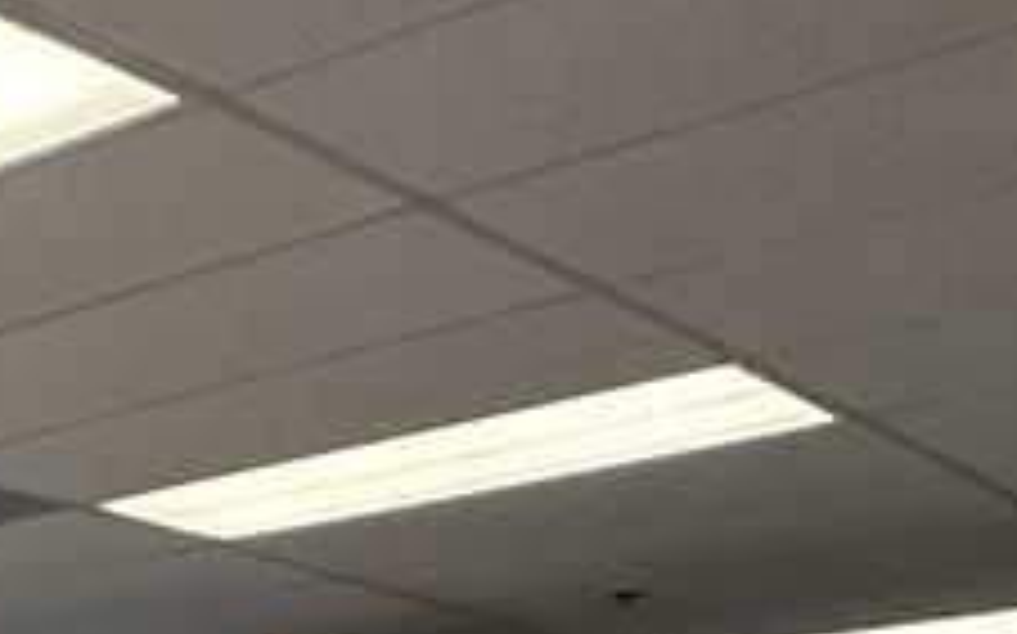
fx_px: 2327
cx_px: -1004
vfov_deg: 13.4
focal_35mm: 84
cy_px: 1246
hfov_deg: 17.6
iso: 320
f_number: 2.2
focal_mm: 2.22
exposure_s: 1/120
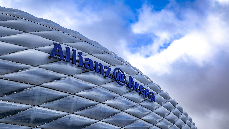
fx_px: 273
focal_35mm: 45
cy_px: 78
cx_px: 115
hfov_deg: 45.5
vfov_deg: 26.5
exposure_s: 1/350
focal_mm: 27.7
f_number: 6.4
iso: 200
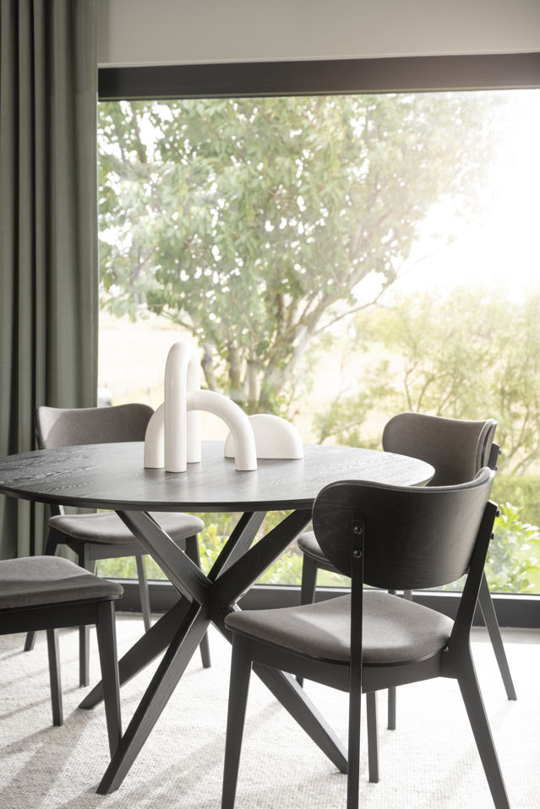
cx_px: 270
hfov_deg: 27.5
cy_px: 404
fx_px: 1102
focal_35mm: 49
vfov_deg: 40.3
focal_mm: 49
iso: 125
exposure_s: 1/10
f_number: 5
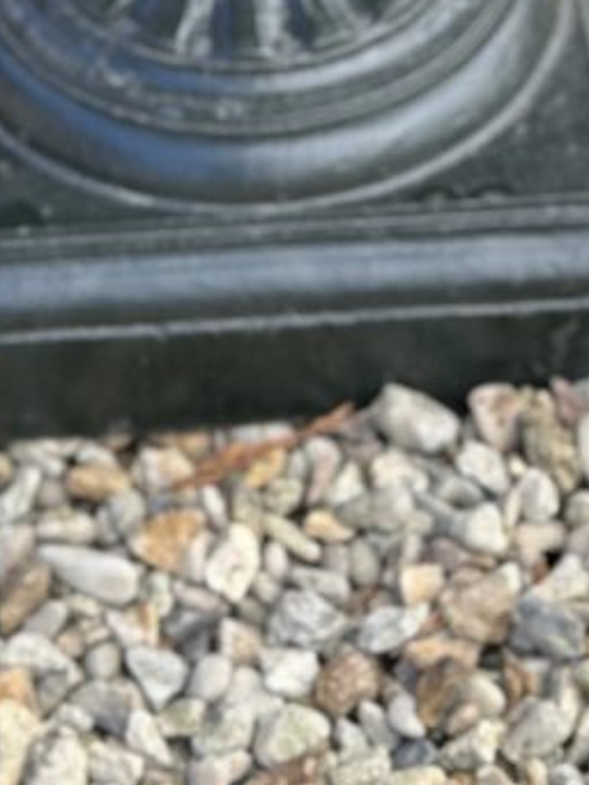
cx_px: 232
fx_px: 3265
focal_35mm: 144
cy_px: -359
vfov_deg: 13.0
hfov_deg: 10.3
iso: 80
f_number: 1.78
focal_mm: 6.86
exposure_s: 1/467
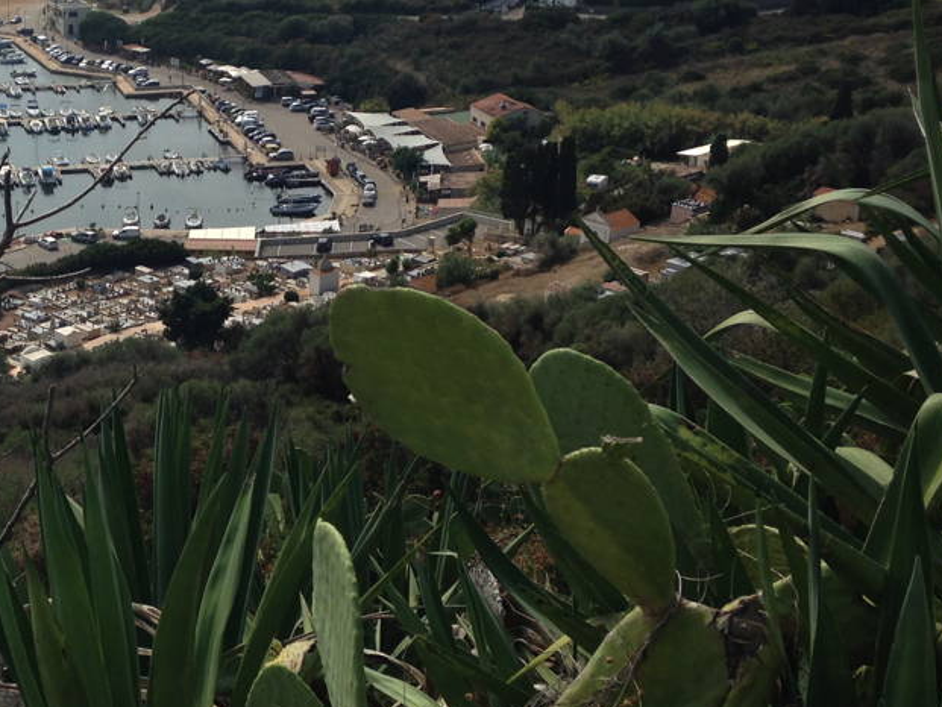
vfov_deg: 21.6
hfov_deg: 27.9
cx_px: 184
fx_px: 1851
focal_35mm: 68
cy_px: 340
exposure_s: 1/1355
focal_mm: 4.12
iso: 50
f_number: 2.4
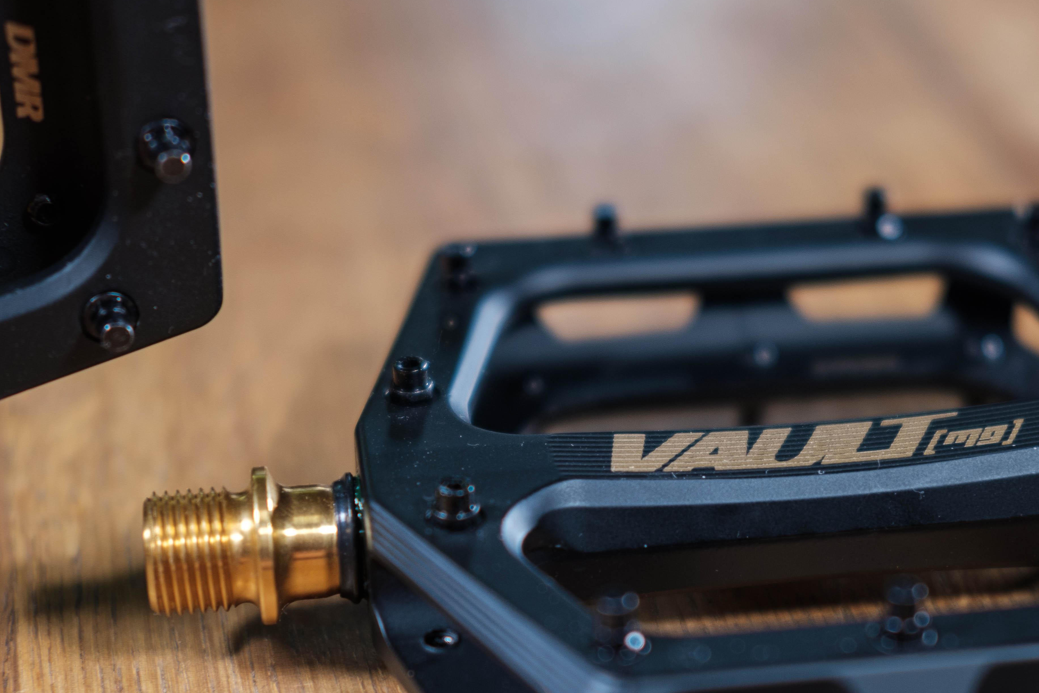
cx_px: 702
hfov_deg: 23.3
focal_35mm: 87
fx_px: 2511
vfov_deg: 15.7
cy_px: 420
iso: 200
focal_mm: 35
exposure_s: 1/250
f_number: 2
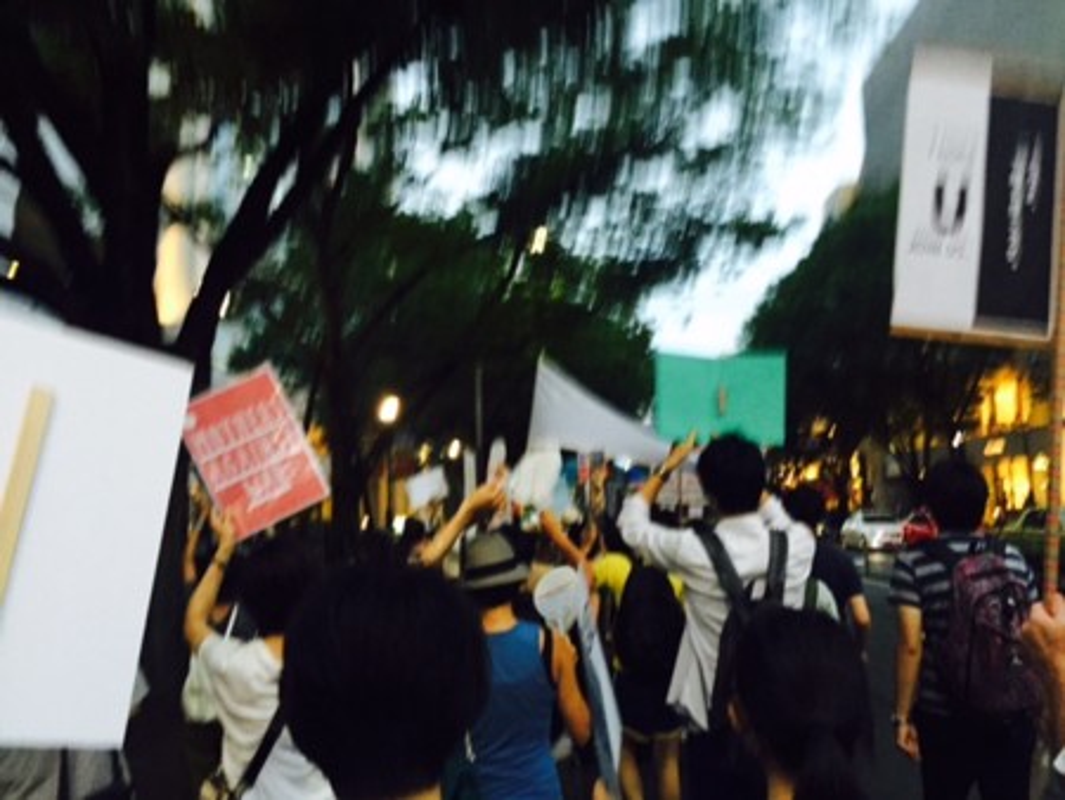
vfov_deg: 48.3
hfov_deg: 61.6
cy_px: 400
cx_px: 532
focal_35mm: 29
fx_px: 893
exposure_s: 1/30
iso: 160
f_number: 2.2
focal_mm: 4.15
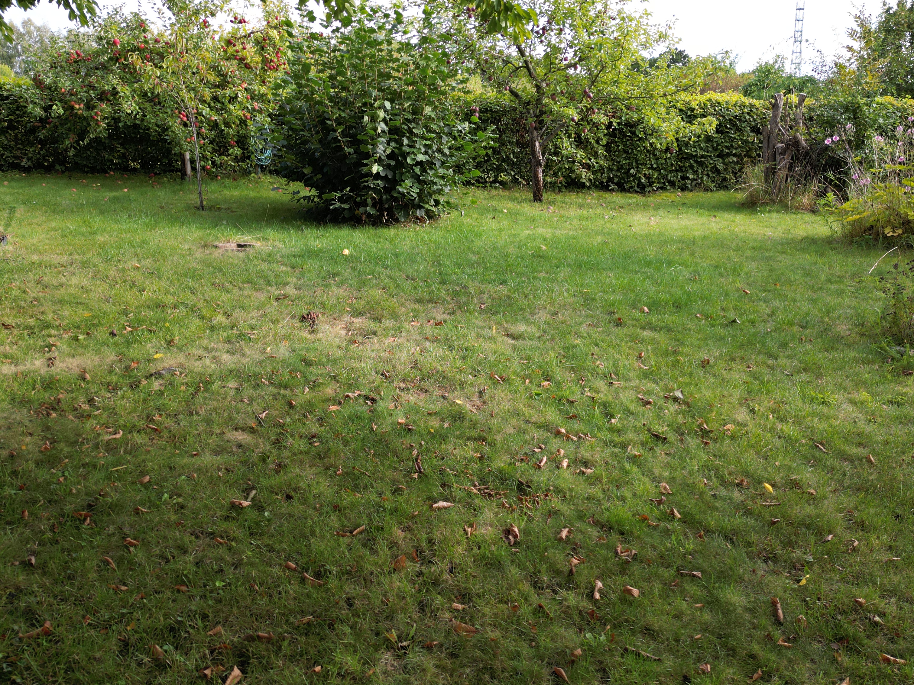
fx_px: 845
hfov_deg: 56.8
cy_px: 299
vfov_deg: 44.1
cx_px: 472
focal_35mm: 32
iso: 100
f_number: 1.7
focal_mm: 6.72
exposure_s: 1/25
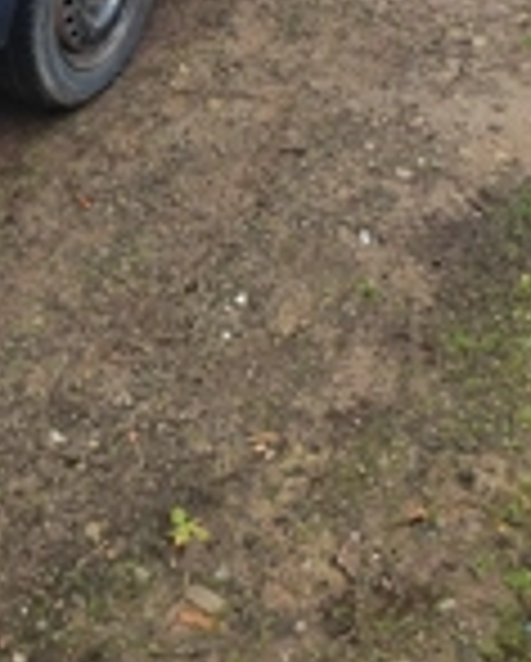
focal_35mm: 61
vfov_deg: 26.0
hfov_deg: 24.8
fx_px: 1196
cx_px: 144
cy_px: -216
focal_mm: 5.59
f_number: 1.88
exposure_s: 1/107
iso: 50
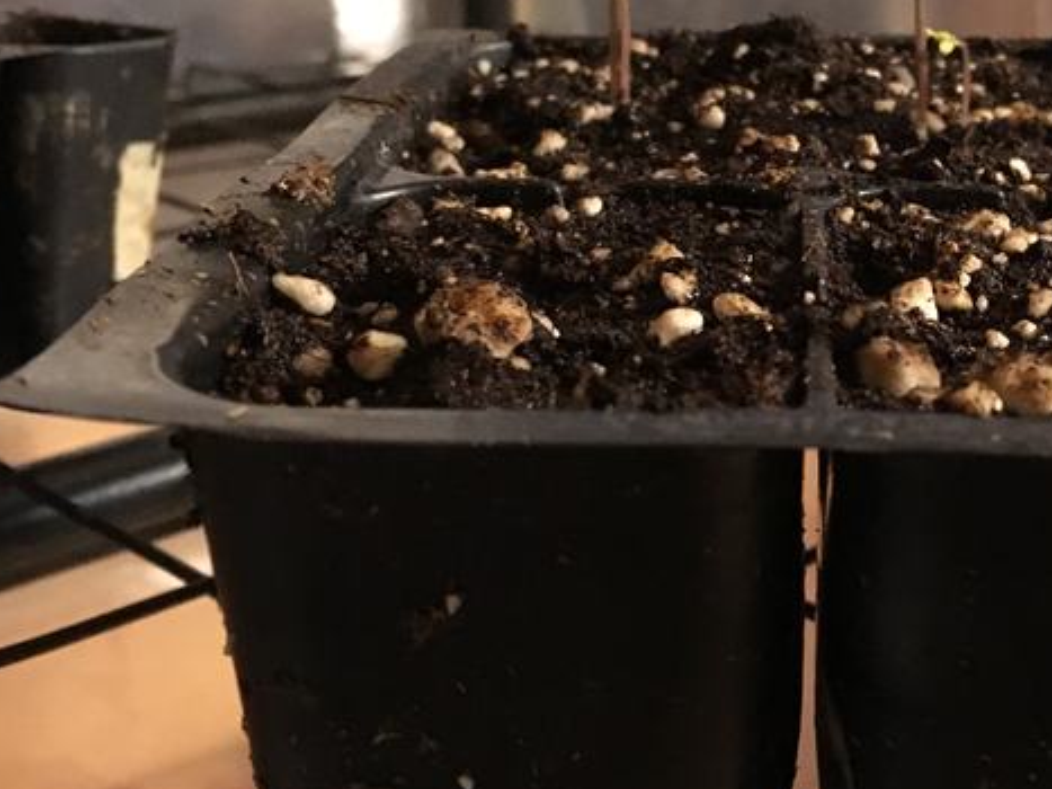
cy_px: 205
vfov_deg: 25.0
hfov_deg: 31.7
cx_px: 943
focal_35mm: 58
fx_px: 1762
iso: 500
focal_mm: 4.15
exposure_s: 1/15
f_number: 2.2
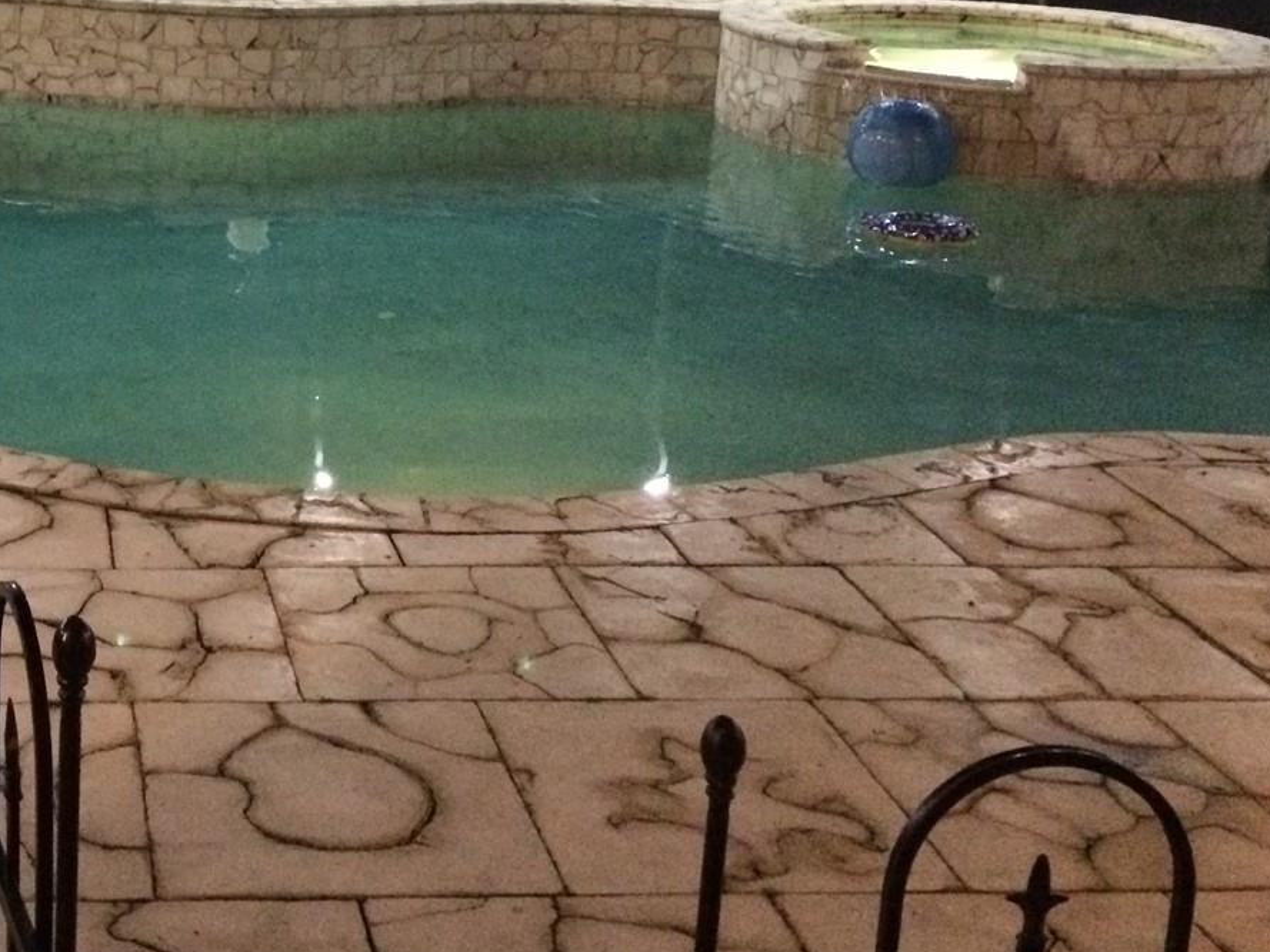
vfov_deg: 26.3
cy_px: 134
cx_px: 204
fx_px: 1981
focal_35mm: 54
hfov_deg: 34.2
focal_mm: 4.12
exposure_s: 1/15
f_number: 2.2
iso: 640
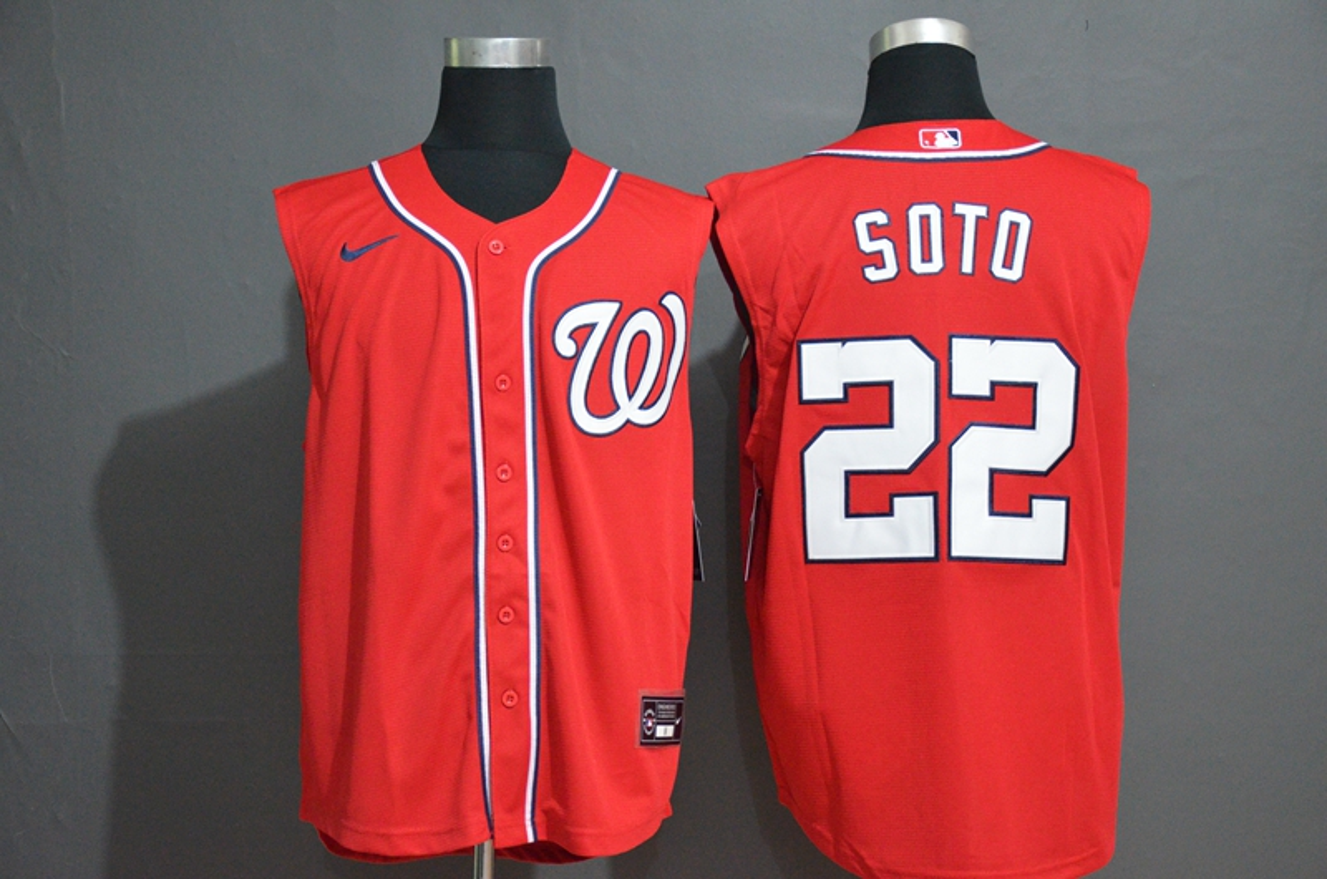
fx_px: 2483
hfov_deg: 29.9
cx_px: 664
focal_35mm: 68
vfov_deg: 20.1
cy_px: 440
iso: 4000
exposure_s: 1/20
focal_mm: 45
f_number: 4.5
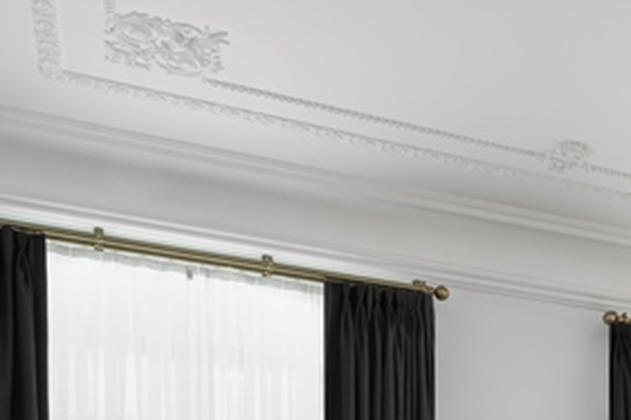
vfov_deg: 19.0
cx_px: 696
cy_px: 646
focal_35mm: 62
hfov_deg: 29.2
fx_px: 1086
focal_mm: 17
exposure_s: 3.2
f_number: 18
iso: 100
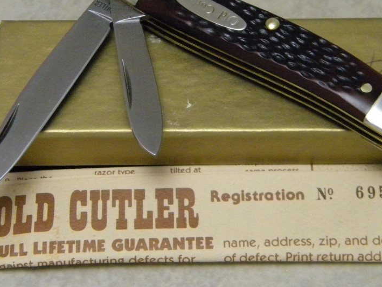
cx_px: 215
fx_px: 1291
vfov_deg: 12.7
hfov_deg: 16.8
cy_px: 119
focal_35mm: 117
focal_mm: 15.1
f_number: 4.5
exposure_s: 1/56.8
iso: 800
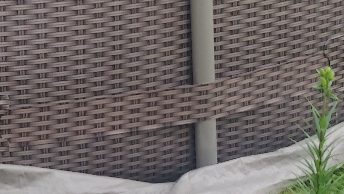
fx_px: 1259
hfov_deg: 15.3
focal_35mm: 138
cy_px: -45
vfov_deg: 8.7
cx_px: 21
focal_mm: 4.25
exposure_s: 1/101
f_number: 1.7
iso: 100
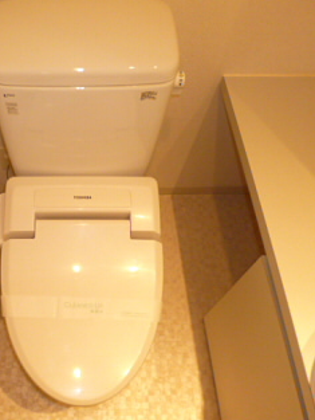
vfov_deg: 55.3
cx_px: 83
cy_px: 207
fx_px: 400
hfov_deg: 41.8
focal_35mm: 33
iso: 200
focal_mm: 4.3
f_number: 2.5
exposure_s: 1/60
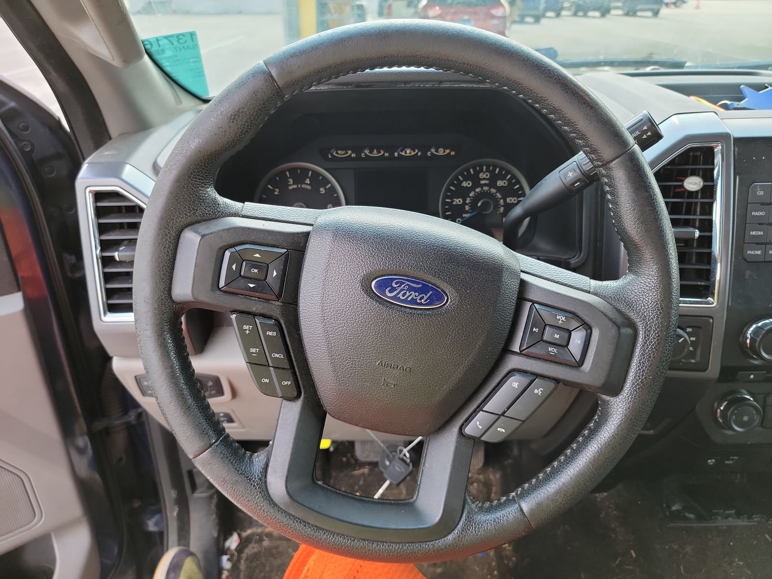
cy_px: 290
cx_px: 386
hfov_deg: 71.6
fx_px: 535
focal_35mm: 24
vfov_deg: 56.8
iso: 57
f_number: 1.8
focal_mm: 6.7
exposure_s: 1/59
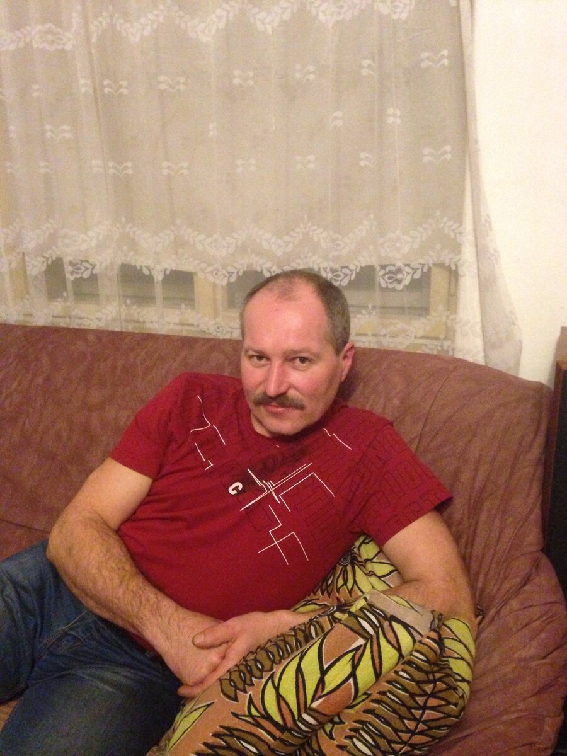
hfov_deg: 42.9
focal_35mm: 33
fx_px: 721
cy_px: 378
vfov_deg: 55.4
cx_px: 284
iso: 800
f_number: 2.4
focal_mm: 4.13
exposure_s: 1/15
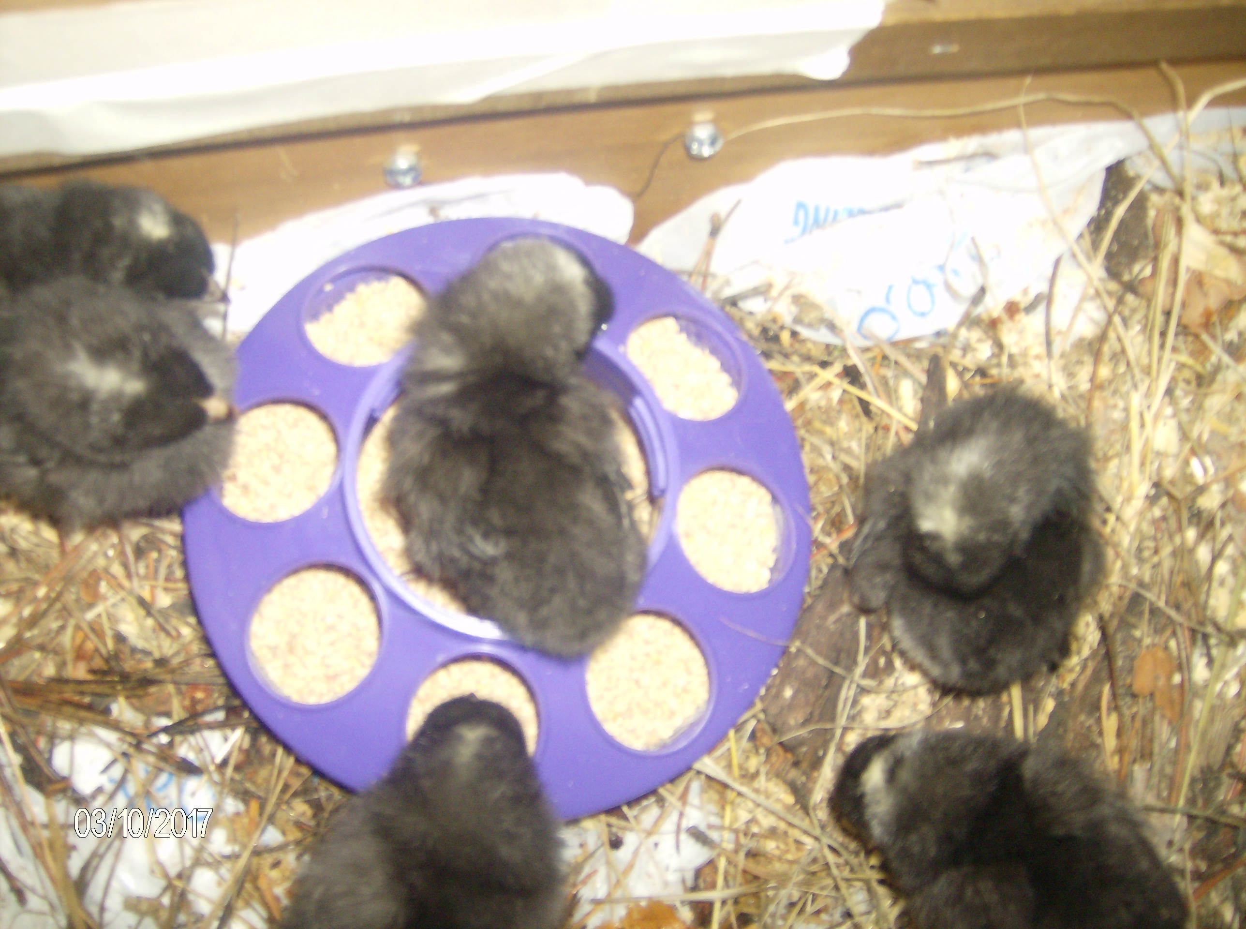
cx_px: 623
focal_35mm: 36
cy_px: 464
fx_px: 1293
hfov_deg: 51.5
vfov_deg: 39.5
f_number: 2.8
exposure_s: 1/60
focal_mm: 6
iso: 200
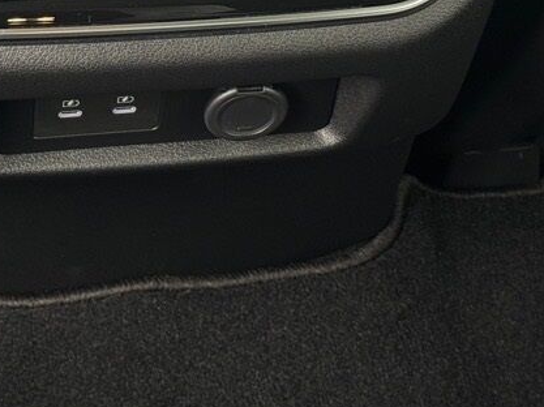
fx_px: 1853
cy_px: -55
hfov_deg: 16.7
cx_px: 232
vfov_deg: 12.3
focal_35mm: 118
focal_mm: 6.76
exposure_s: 1/42
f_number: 1.78
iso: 250
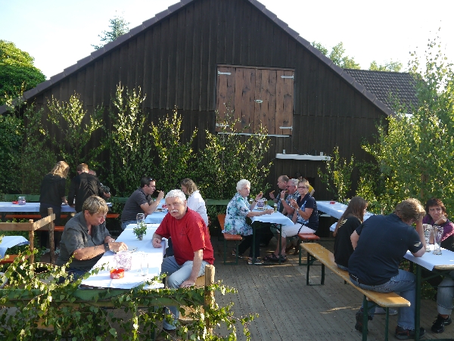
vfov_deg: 49.8
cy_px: 170
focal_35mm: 28
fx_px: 368
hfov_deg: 63.4
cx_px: 227
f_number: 4.5
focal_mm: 14
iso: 160
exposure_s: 1/125
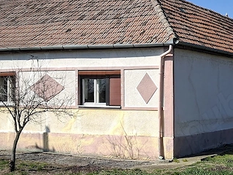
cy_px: 98
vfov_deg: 20.5
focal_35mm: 72
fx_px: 485
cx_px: 173
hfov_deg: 26.7
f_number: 1.8
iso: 50
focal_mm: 5.54
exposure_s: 1/1724
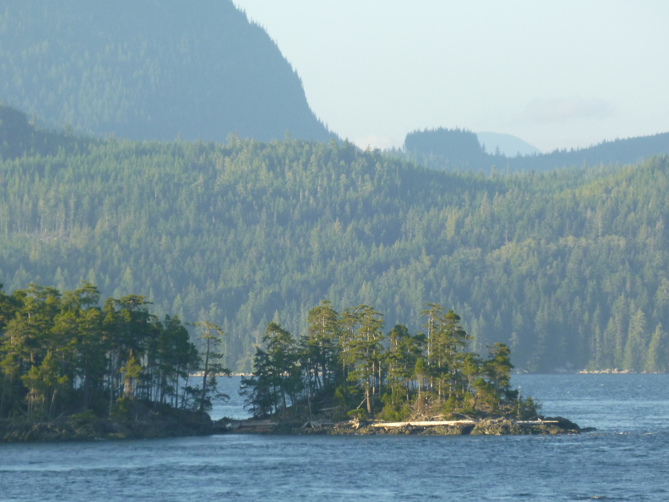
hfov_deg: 7.9
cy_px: 251
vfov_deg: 5.9
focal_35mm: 250
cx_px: 334
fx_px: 4832
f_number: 5.9
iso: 160
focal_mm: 36
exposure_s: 1/125
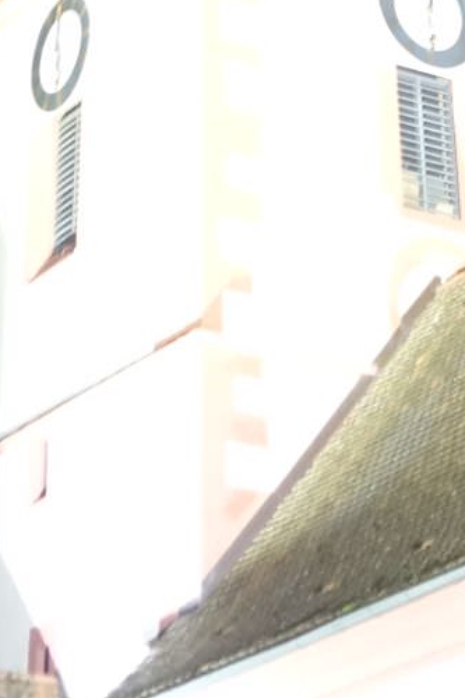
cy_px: -409
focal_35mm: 128
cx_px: 283
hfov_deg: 10.7
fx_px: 2482
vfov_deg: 14.7
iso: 2000
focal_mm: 14.7
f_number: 2.8
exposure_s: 1/6
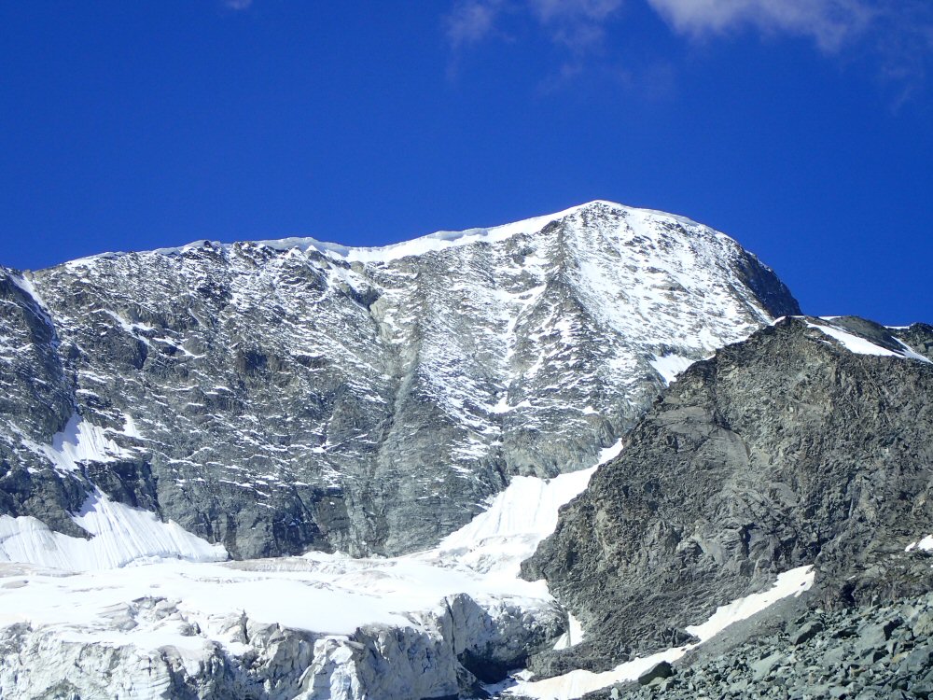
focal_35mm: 100
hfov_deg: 19.6
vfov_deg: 14.8
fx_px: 2695
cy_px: 350
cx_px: 466
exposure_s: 1/400
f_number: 6.3
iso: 100
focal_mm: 18
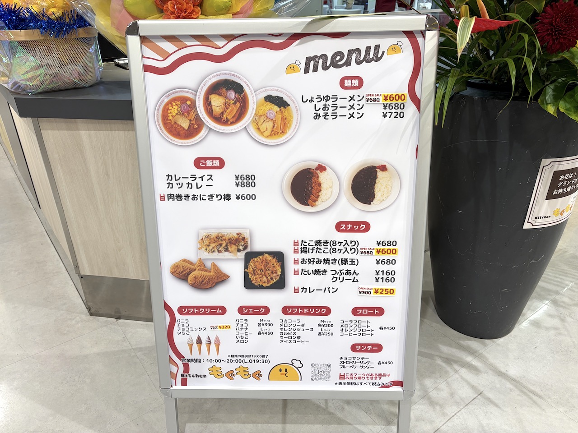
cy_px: 216
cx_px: 289
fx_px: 434
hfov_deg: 67.3
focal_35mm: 26
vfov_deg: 53.1
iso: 50
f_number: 1.6
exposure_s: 1/100
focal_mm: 5.96
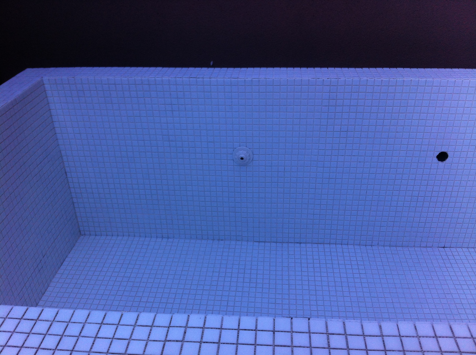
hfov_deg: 52.7
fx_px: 481
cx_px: 238
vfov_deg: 40.6
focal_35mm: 35
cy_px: 178
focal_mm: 3.85
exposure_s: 1/242
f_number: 2.8
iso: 80
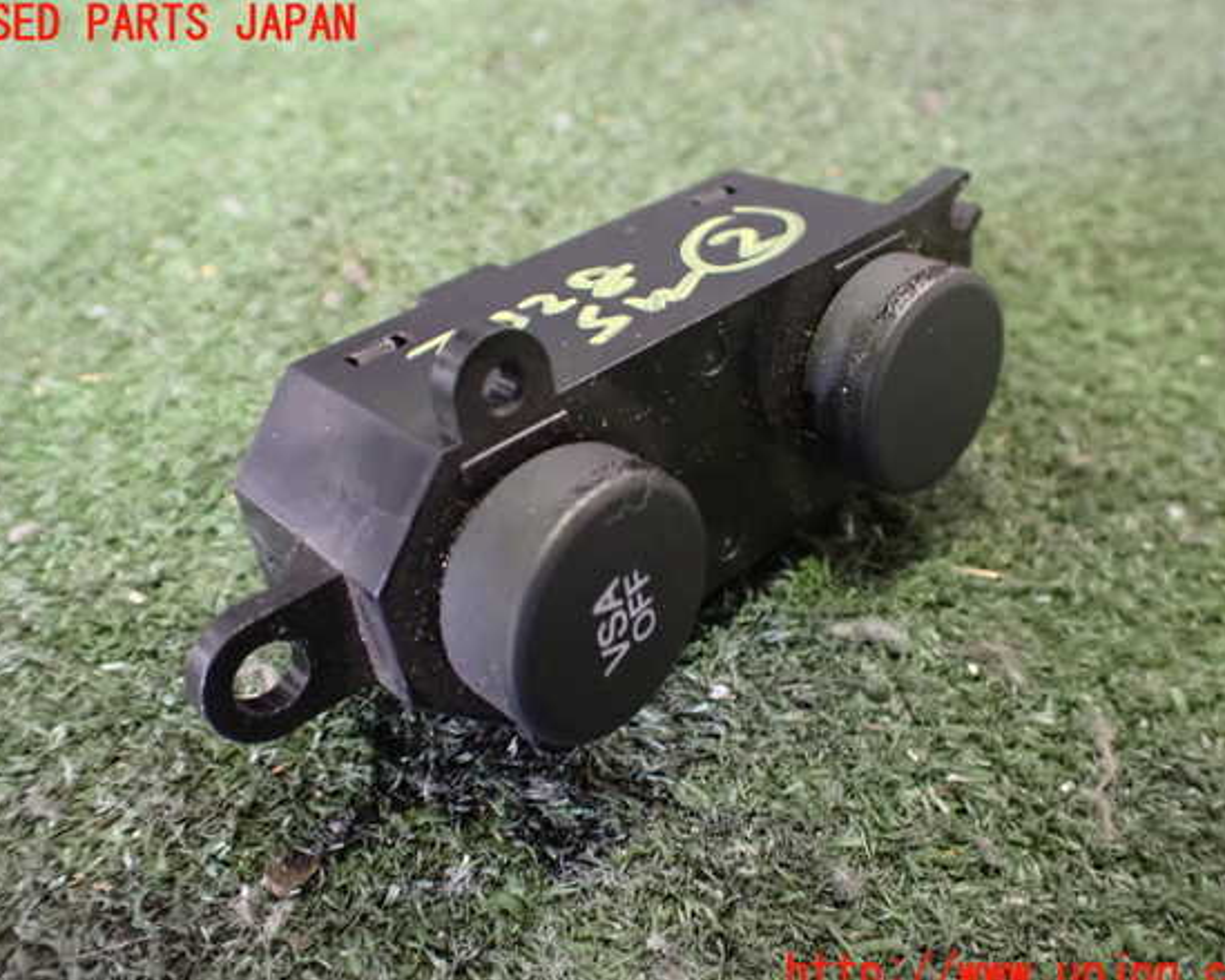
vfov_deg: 45.8
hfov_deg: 55.7
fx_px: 1160
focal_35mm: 32
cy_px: 500
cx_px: 620
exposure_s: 1/30
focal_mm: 5.4
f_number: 2.3
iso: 1250
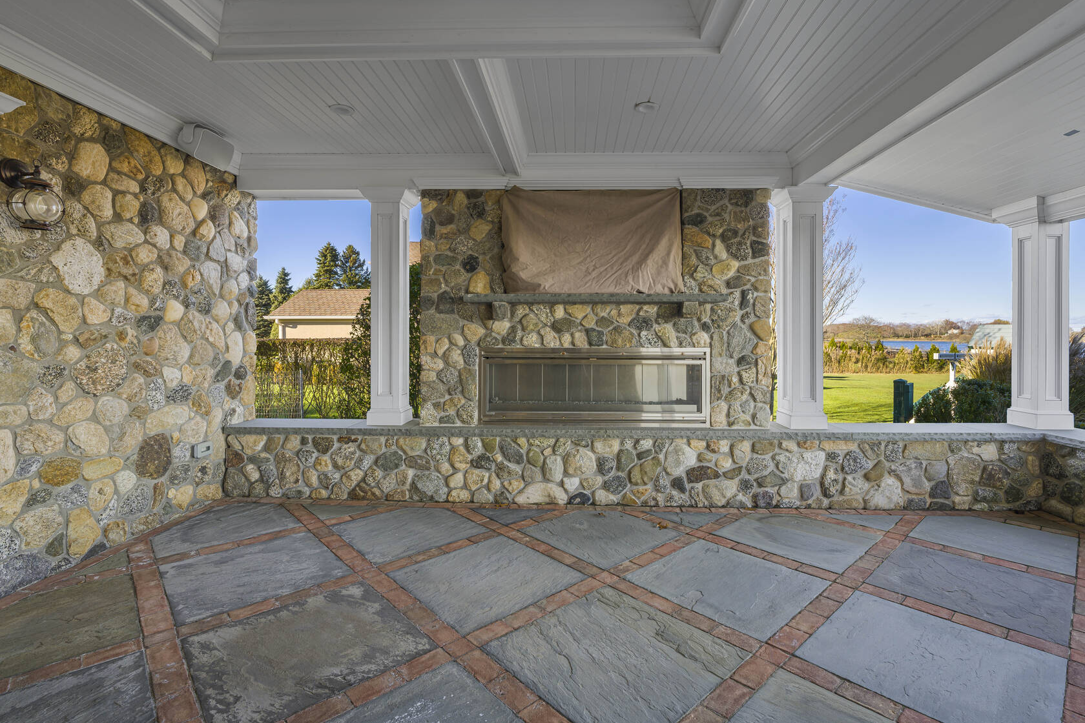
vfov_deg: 73.7
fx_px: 482
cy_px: 339
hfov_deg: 96.7
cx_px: 558
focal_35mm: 16
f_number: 9
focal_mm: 14
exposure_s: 1/13
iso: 250
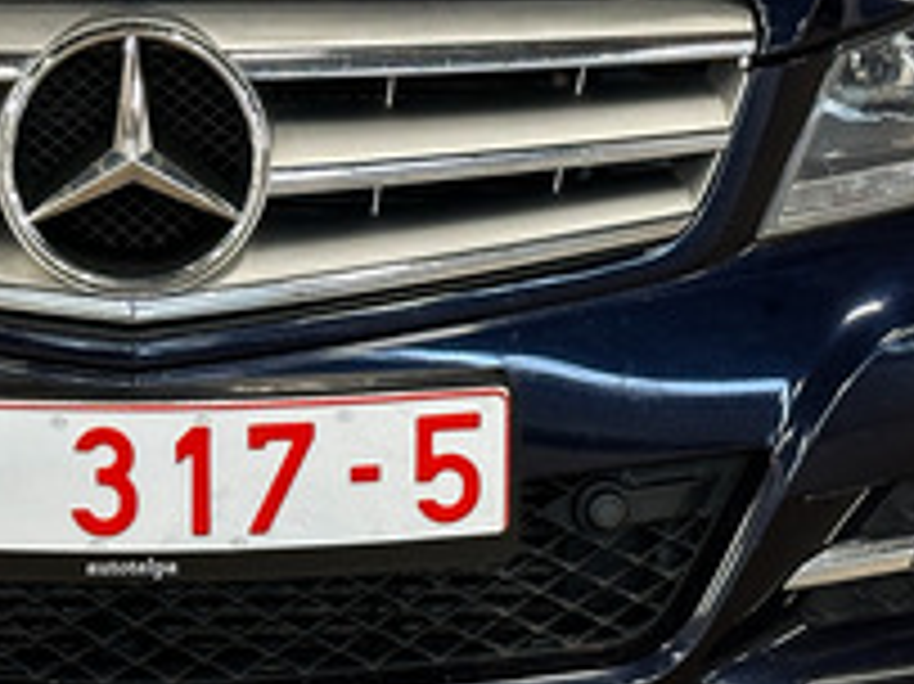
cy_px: -104
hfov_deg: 13.8
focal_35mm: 142
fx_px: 3747
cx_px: 153
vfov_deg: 10.3
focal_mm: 6.86
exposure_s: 1/50
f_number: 1.8
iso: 250
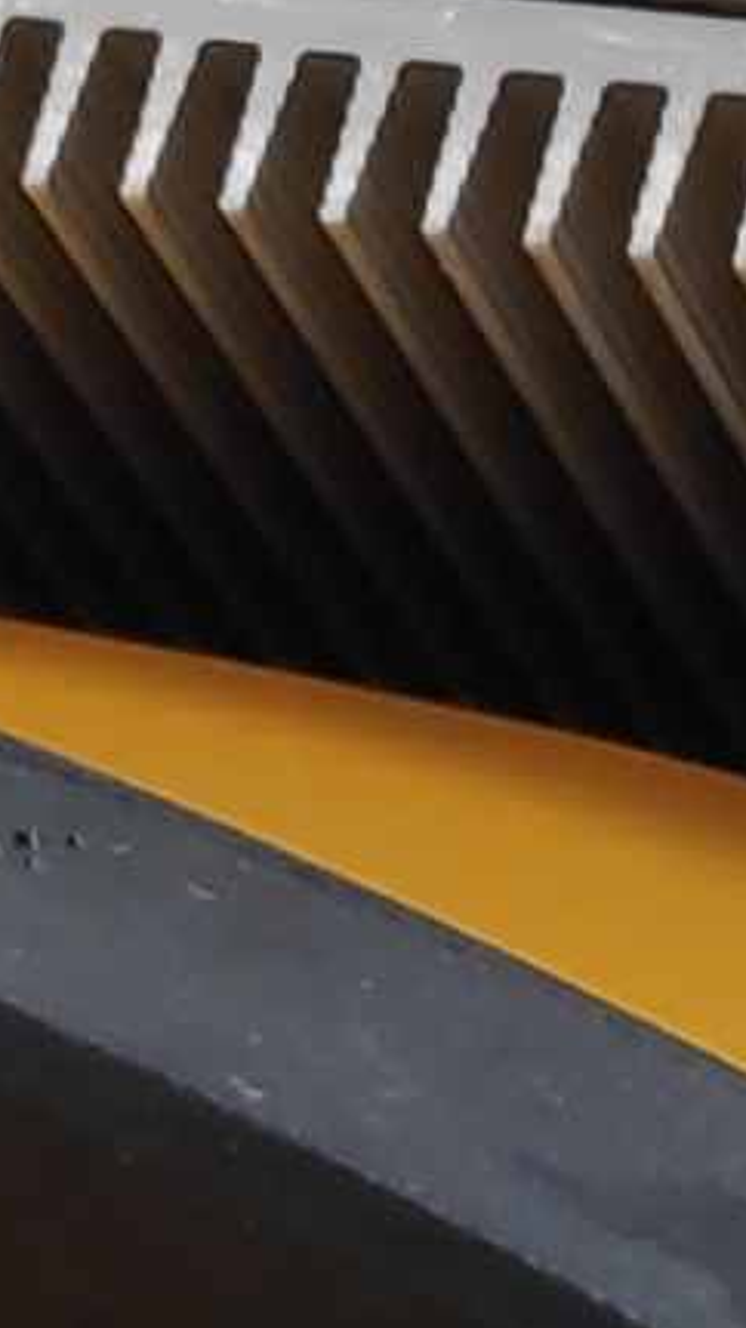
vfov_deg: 10.4
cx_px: -83
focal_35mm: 204
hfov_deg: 5.9
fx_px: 7184
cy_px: 1664
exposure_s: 1/50
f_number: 1.9
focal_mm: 3.94
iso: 284
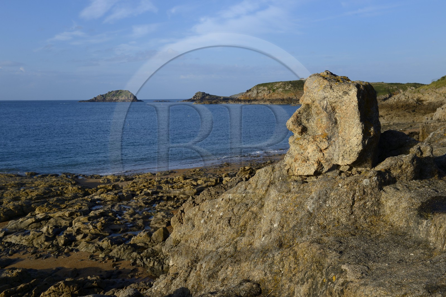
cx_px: 223
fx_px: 433
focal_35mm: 35
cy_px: 148
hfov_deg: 54.5
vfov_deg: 37.8
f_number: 11
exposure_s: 1/200
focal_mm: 35
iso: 200
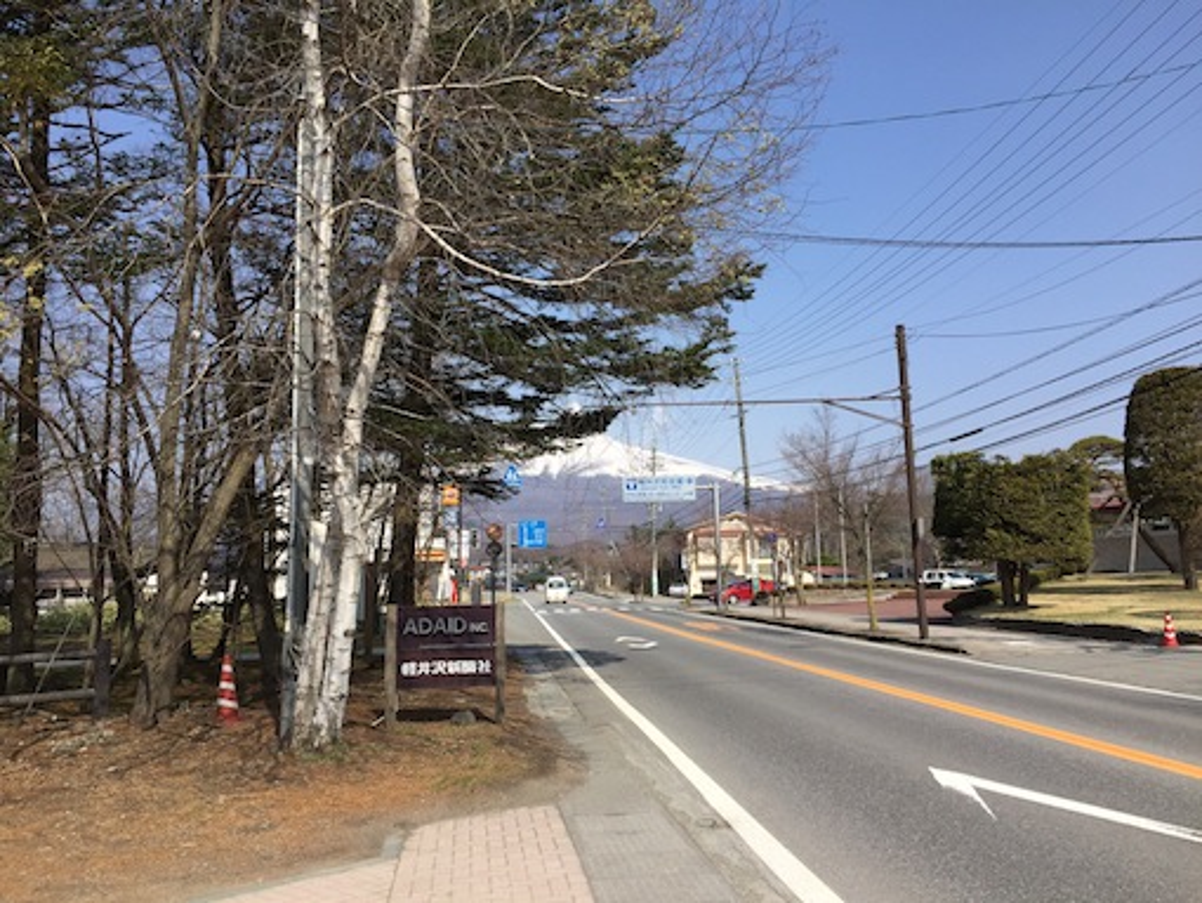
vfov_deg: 48.3
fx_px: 1007
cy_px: 452
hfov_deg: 61.6
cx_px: 601
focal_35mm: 29
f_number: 2.2
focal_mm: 4.15
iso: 32
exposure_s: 1/2326
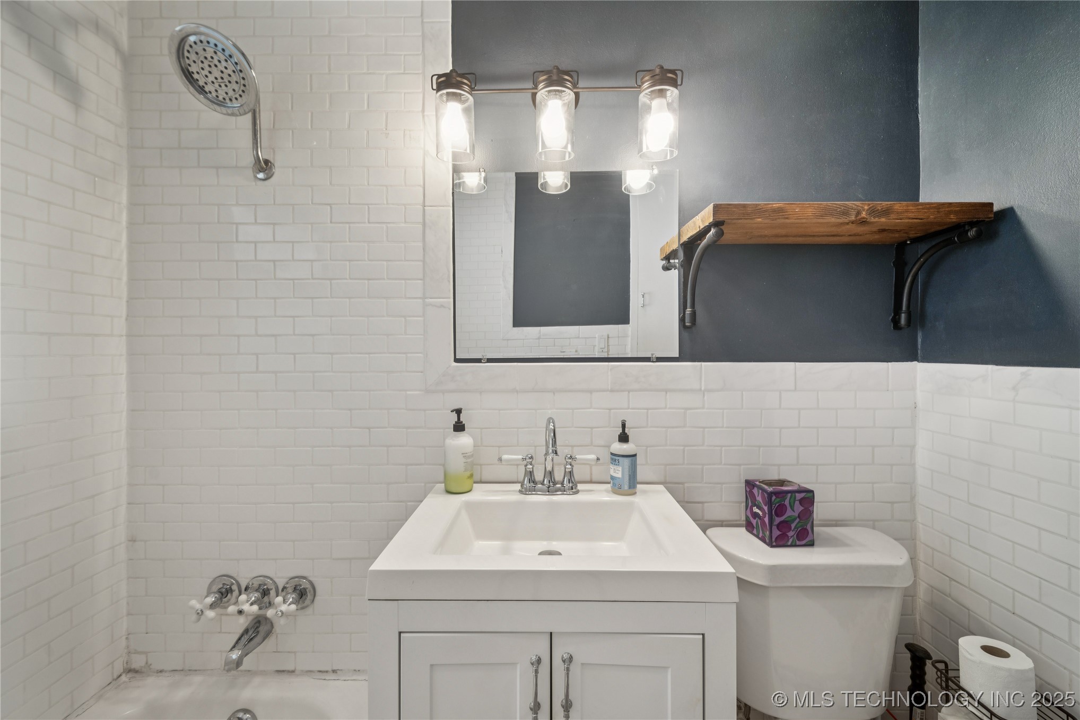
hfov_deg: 104.3
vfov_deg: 81.2
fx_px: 420
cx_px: 540
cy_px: 360
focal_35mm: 14
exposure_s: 1/13
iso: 640
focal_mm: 14
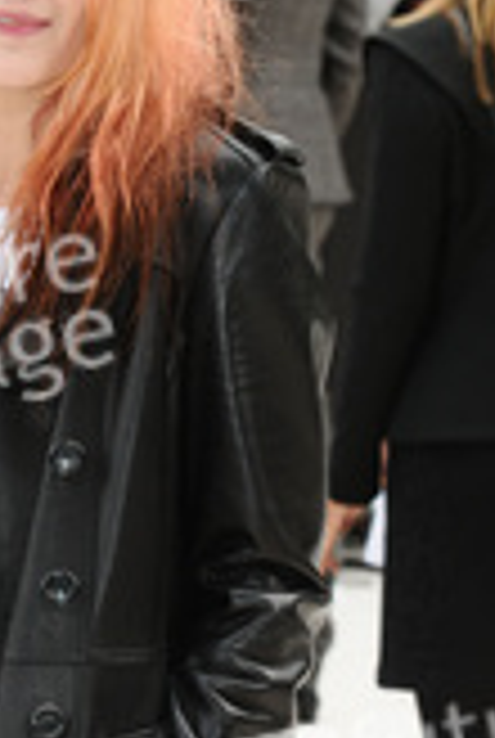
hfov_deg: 4.7
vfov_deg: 7.0
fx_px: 5997
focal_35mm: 292
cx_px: 16
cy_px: 567
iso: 320
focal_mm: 80
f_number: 5.6
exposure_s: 1/250
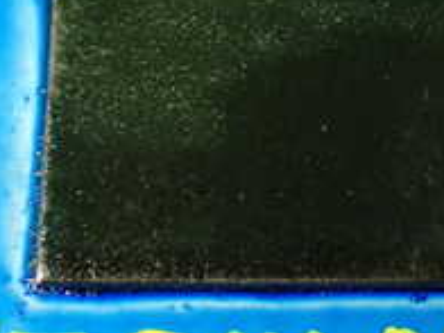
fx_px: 1180
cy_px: 63
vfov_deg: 15.9
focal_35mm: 92
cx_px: 383
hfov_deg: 20.9
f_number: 2.3
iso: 800
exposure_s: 1/50
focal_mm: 5.4
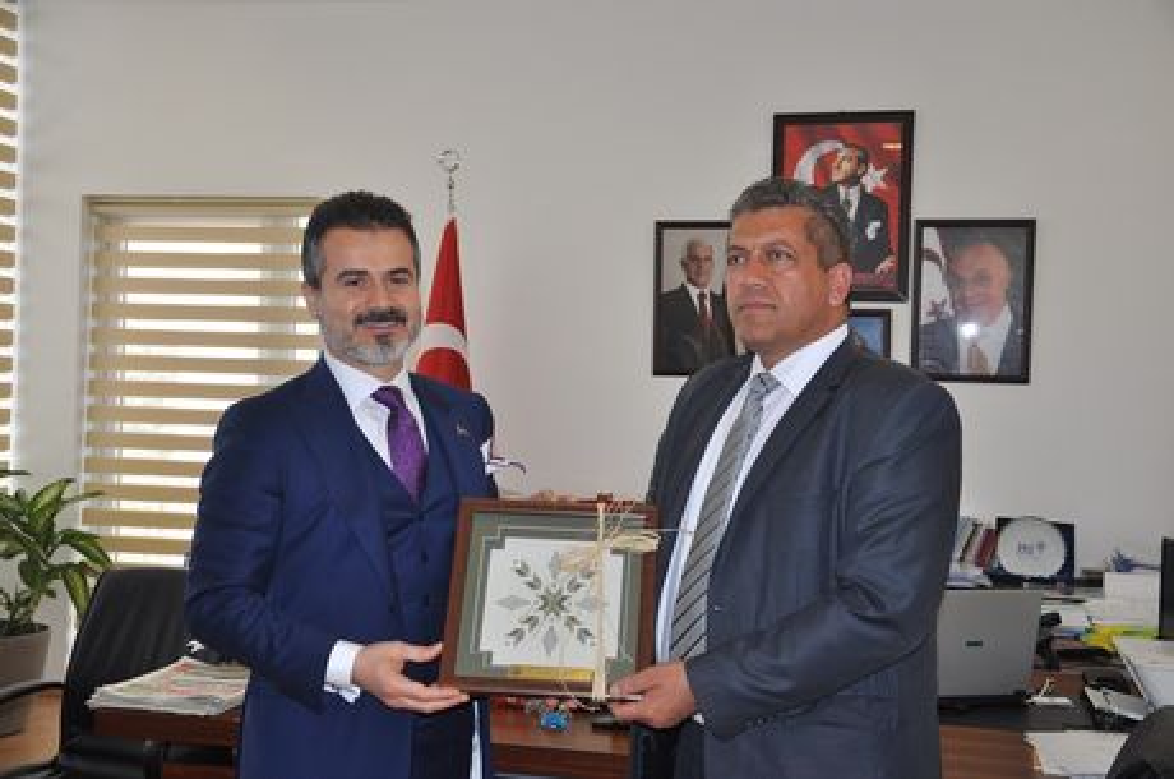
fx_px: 1563
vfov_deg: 28.0
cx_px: 587
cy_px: 390
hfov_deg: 41.2
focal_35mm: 48
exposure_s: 1/200
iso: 280
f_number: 4.2
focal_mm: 32
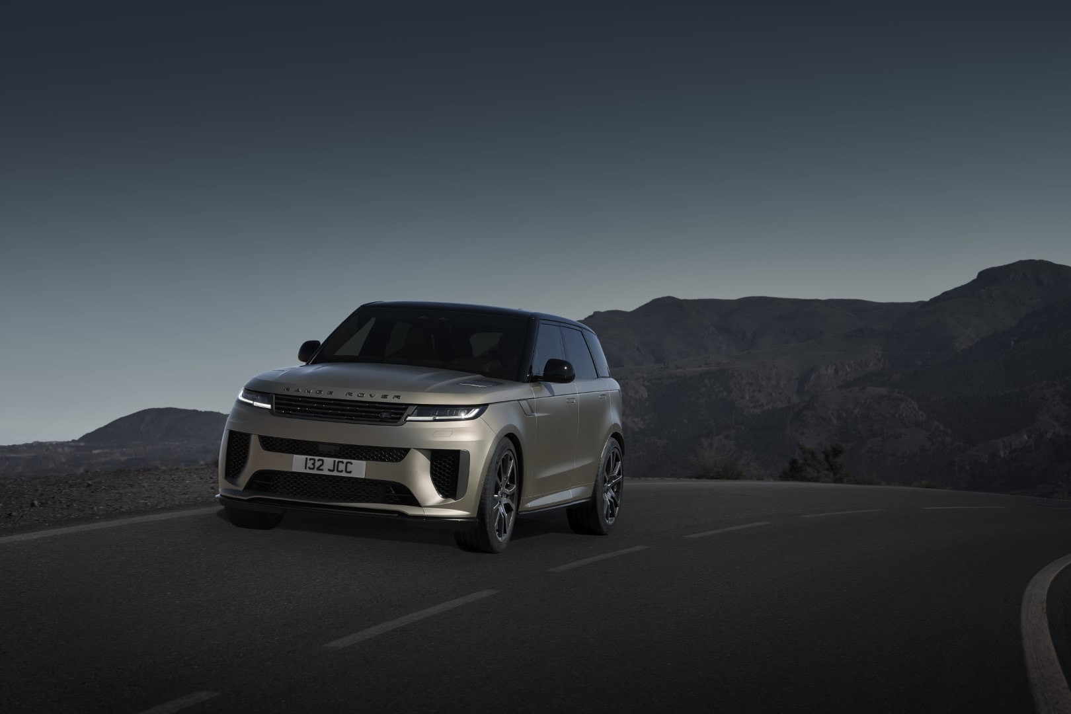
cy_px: 357
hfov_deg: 28.8
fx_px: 2082
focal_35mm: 70
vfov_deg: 19.5
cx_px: 536
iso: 100
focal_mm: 70
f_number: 5.6
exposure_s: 1/800
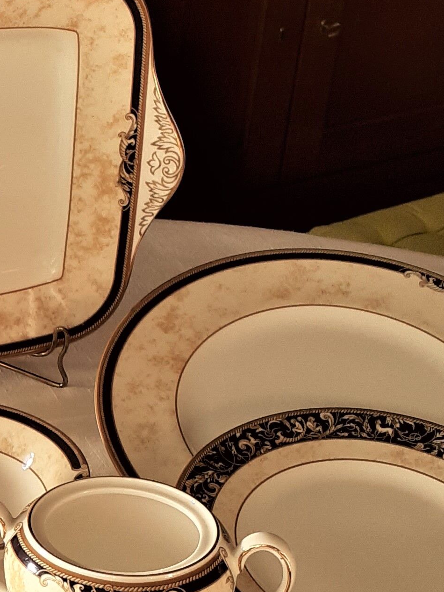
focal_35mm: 88
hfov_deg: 15.7
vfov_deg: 21.9
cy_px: 489
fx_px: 1505
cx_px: -177
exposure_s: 1/177
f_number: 1.9
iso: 40
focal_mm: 3.6
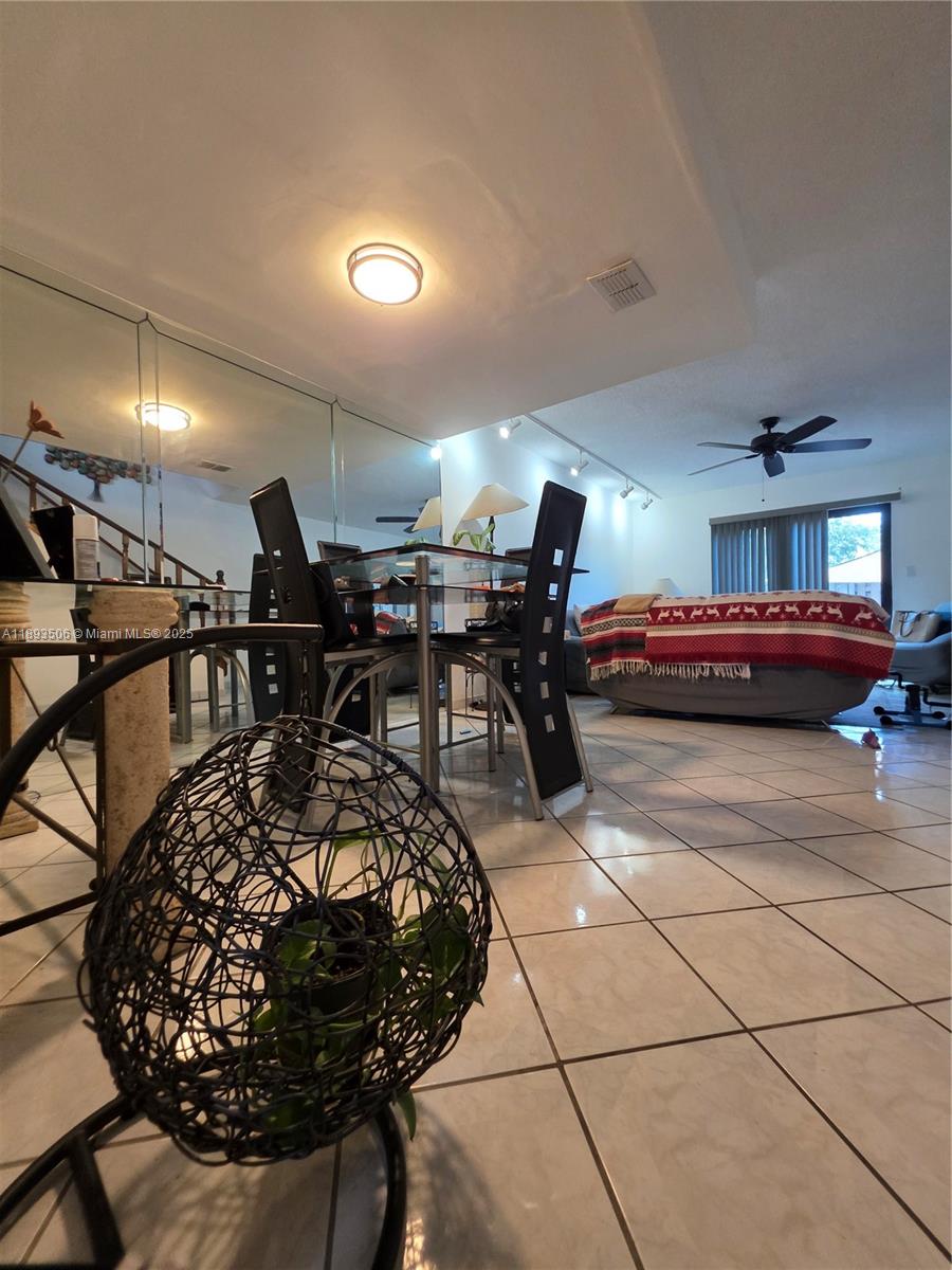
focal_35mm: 13
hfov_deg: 89.9
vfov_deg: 106.2
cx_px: 476
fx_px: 477
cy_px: 635
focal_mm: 2.2
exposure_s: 1/60
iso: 320
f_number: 1.9
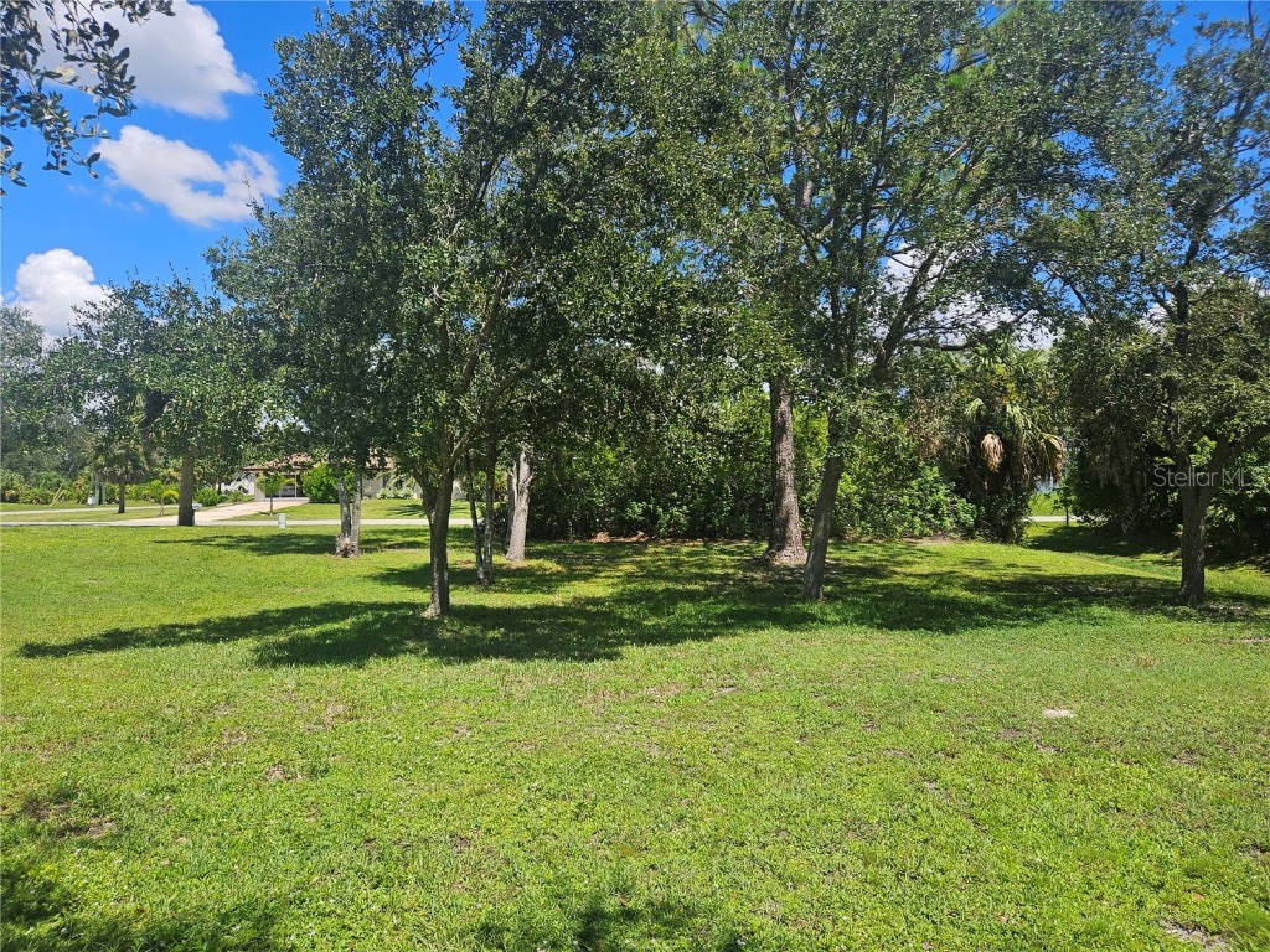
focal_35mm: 23
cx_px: 635
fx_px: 844
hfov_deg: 73.9
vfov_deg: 58.9
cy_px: 476
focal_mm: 5.4
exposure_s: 1/1369
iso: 25
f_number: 1.8
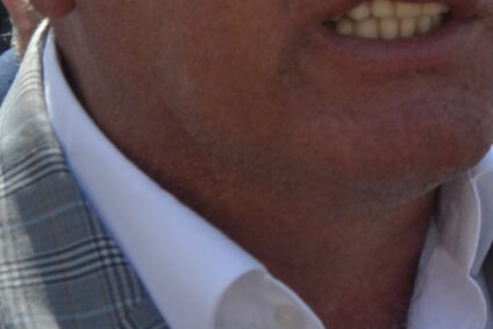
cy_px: 87
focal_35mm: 163
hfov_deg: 11.1
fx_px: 2233
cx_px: 1069
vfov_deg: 8.4
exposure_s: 1/1250
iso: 400
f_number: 5.6
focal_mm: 18
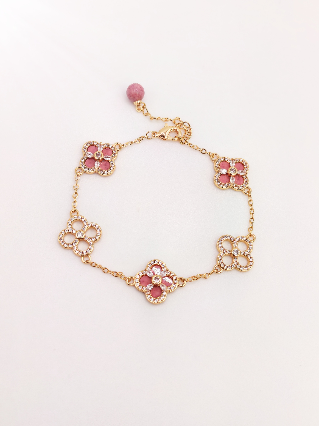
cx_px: 160
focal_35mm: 39
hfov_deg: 36.8
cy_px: 213
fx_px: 479
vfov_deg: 47.9
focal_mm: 6.98
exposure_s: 1/255
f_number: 2
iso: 50
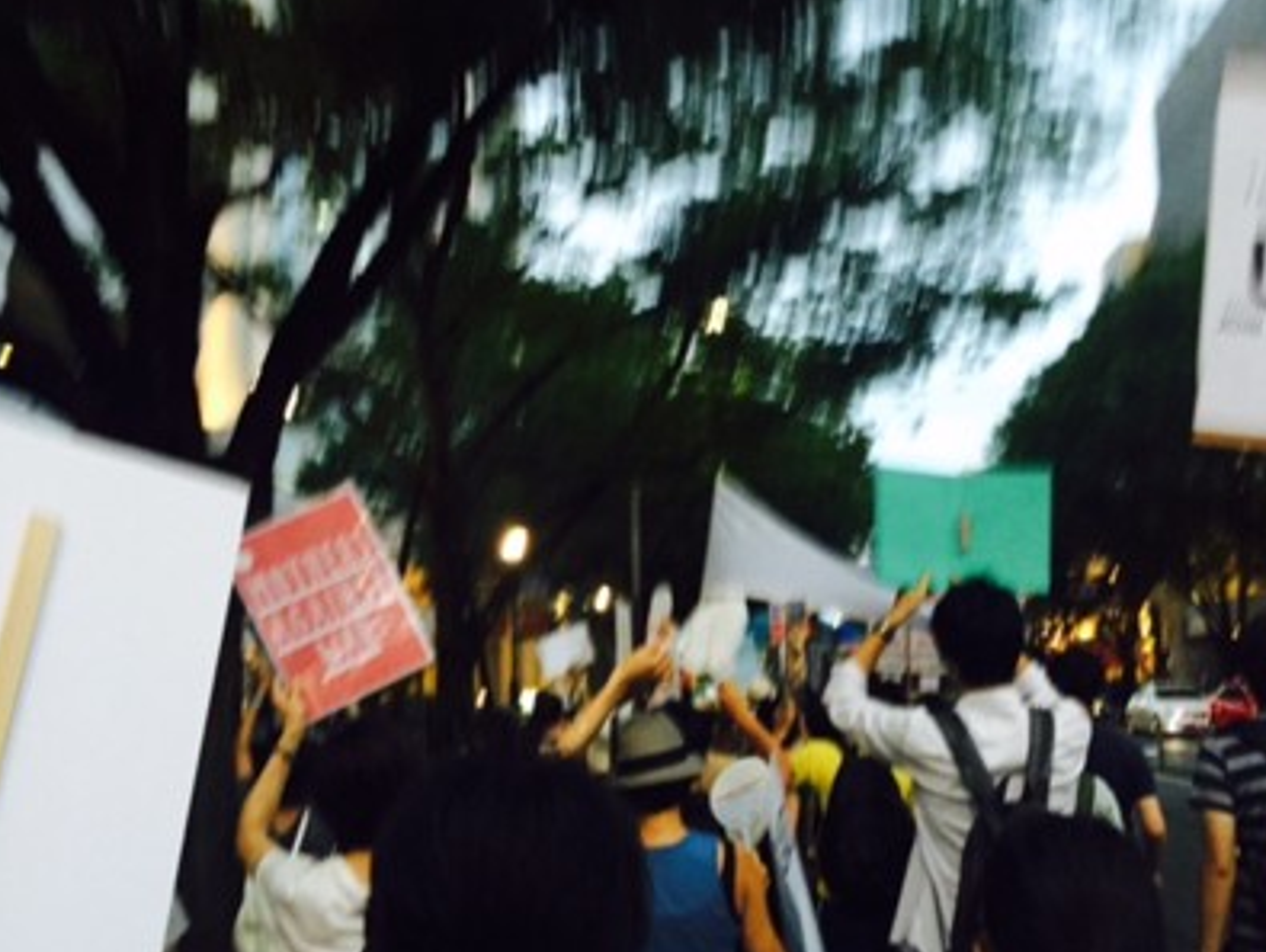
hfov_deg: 55.2
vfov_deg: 42.9
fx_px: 1208
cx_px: 708
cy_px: 532
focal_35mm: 33
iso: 160
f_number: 2.2
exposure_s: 1/30
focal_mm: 4.15
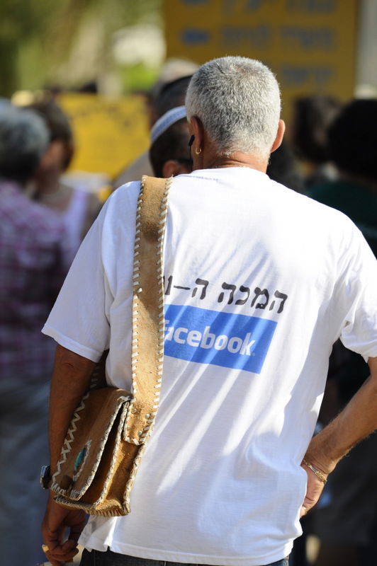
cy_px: 283
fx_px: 5192
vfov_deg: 6.2
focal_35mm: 330
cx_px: 188
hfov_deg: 4.2
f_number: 4
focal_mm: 220
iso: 200
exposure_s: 1/1000
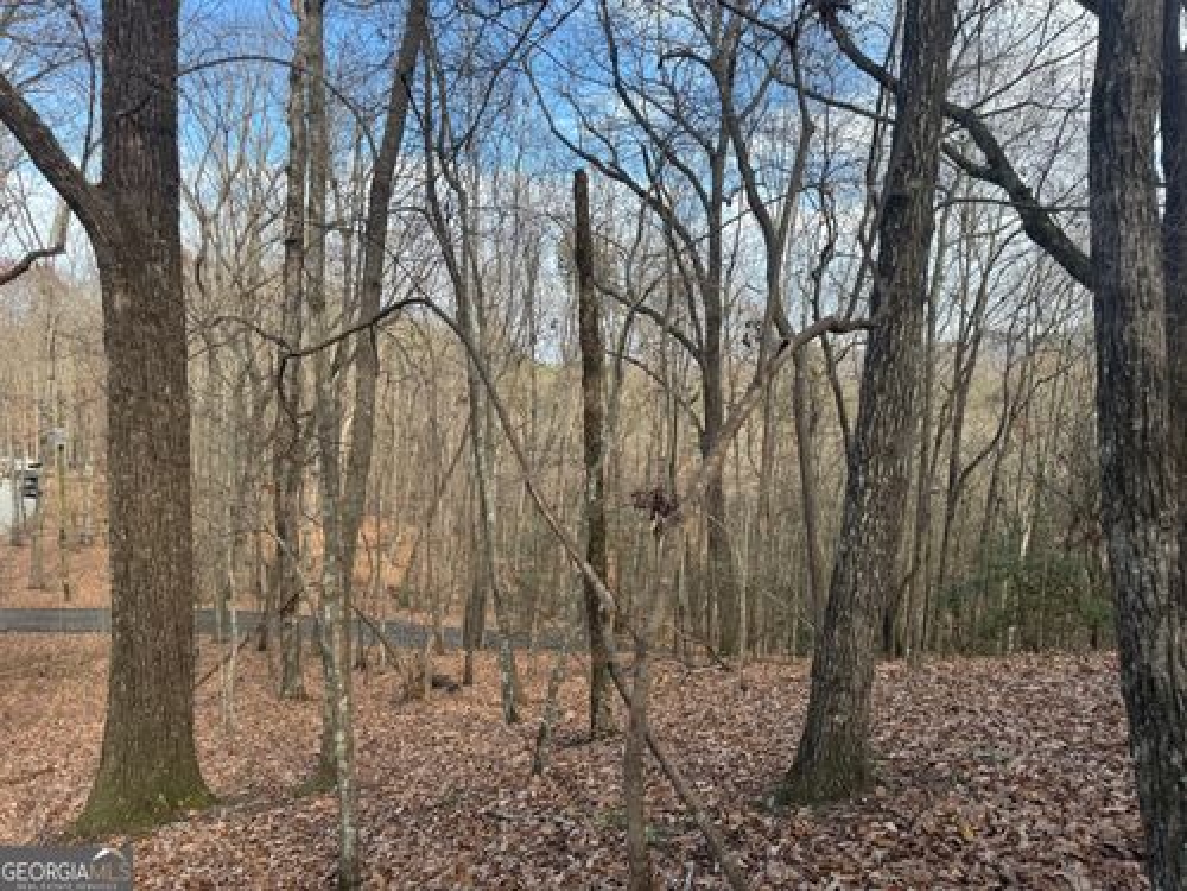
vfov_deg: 56.8
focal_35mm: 24
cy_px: 446
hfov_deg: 71.6
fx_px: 823
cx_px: 594
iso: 80
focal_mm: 6.76
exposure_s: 1/853
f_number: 1.78
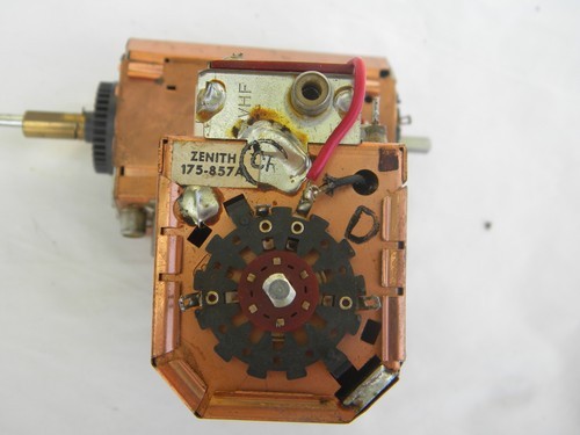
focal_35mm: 47
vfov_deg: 30.9
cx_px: 290
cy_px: 218
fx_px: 787
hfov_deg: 40.4
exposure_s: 1/158
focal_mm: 8.6
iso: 80
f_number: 3.9
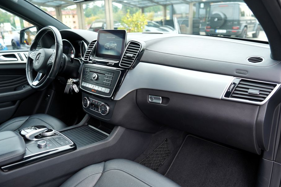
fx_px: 211
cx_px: 144
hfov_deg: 67.4
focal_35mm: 27
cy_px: 91
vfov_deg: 47.9
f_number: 3.2
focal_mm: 24
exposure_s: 1/40
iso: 100
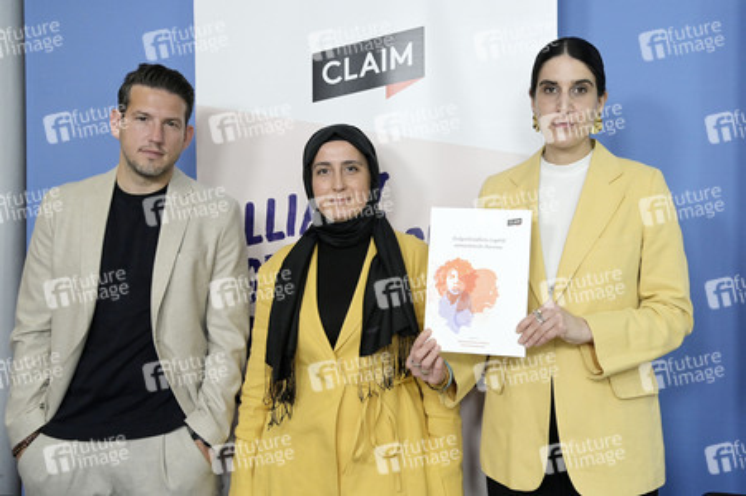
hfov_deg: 50.7
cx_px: 373
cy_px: 248
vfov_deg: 35.0
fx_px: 787
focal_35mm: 38
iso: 4000
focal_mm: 38
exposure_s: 1/2000
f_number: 4
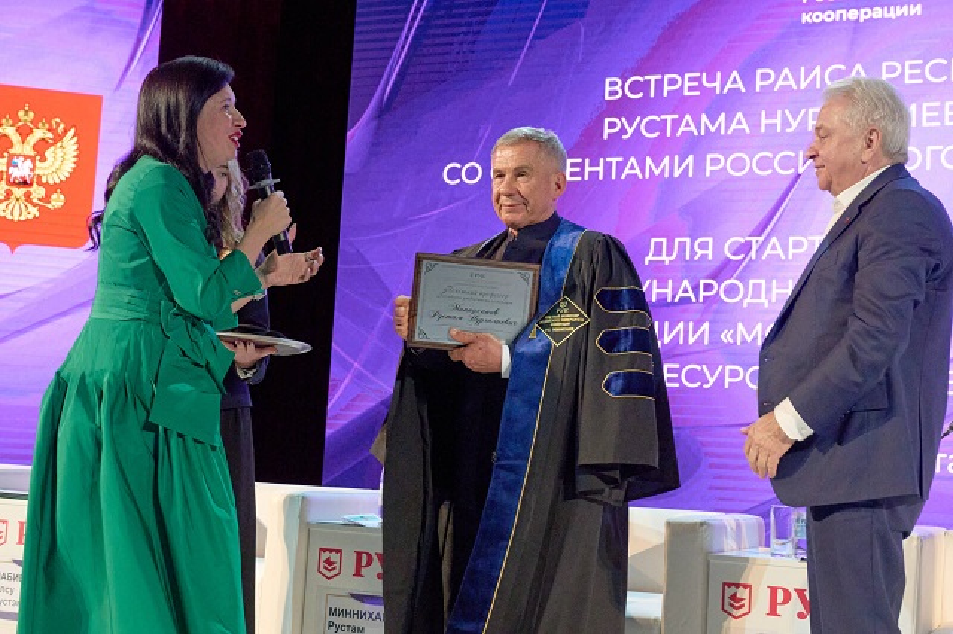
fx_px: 1349
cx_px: 476
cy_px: 317
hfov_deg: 38.9
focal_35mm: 51
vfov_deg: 26.5
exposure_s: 1/200
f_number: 4.5
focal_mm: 34
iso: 3200
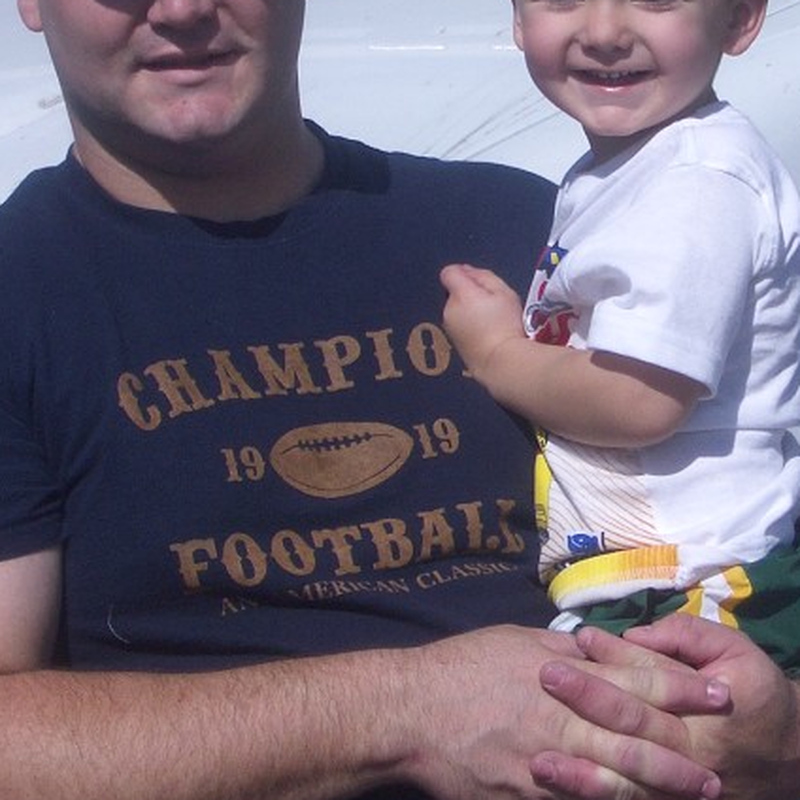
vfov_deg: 11.0
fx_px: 4131
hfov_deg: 11.0
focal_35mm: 158
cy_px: 157
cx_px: 555
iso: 50
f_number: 6.2
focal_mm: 12.2
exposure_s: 1/500
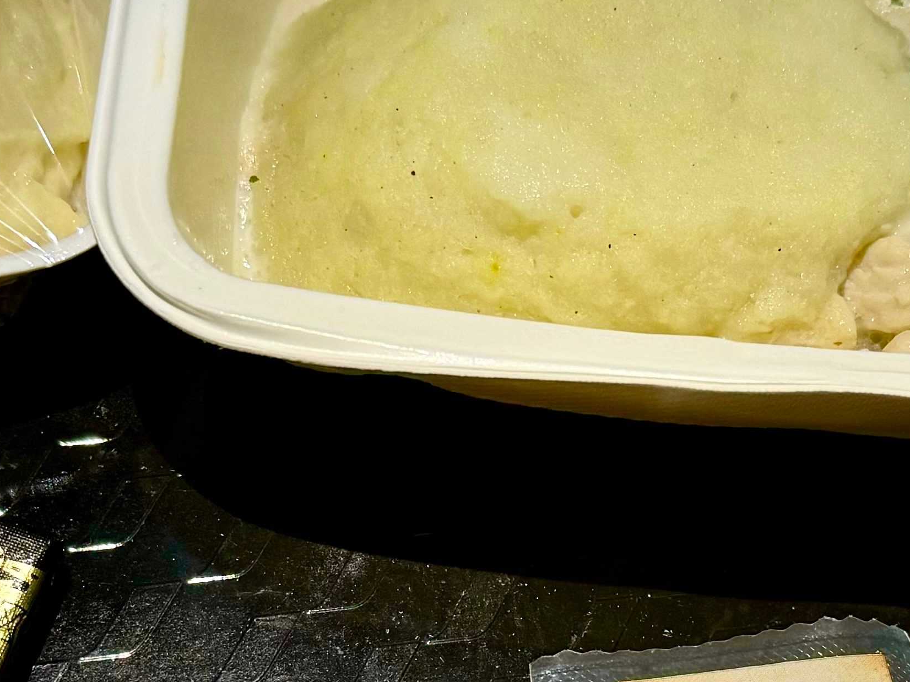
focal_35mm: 83
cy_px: 558
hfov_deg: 23.5
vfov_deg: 17.6
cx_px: 508
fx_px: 2182
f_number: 1.78
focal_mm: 6.76
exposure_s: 1/54
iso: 200
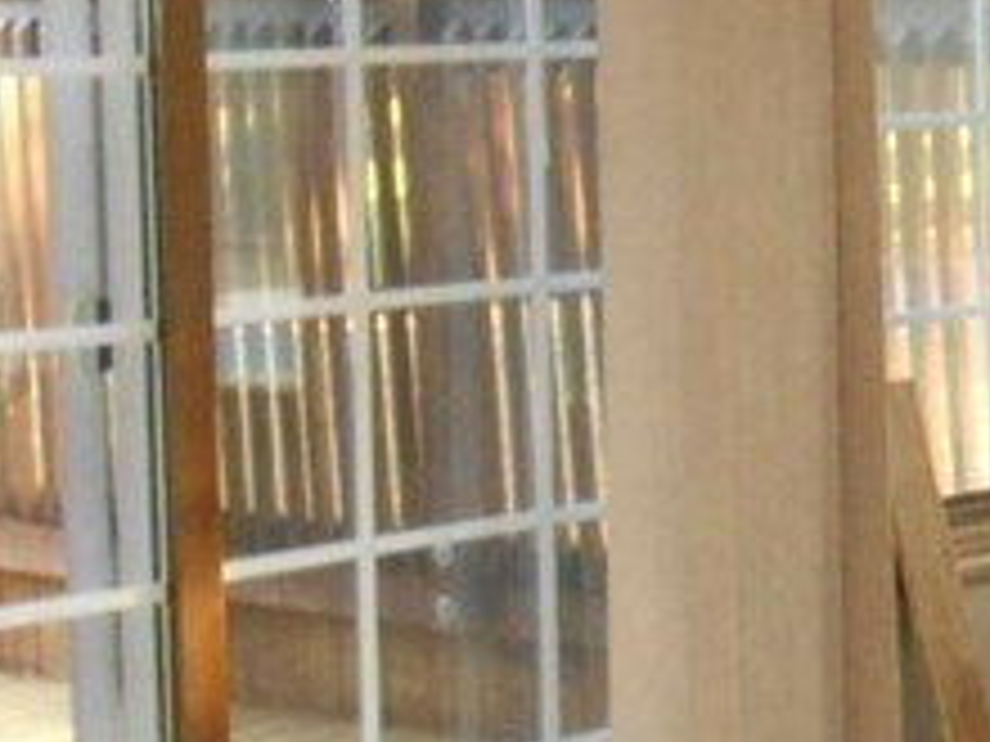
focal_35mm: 121
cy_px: 103
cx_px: 1980
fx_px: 3461
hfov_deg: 13.8
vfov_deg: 12.2
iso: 400
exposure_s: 1/25
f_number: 3.4
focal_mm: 4.7
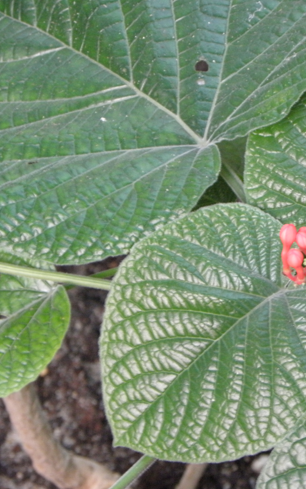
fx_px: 3856
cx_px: 318
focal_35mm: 289
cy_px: 245
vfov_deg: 7.3
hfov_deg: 4.5
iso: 400
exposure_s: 1/2.5
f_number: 4.5
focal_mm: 36.32
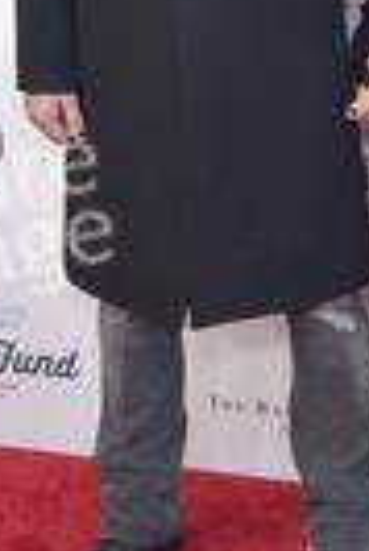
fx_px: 1840
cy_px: 33
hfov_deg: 11.4
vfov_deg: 16.8
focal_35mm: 120
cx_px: 354
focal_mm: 40
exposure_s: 1/250
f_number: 6.3
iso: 500
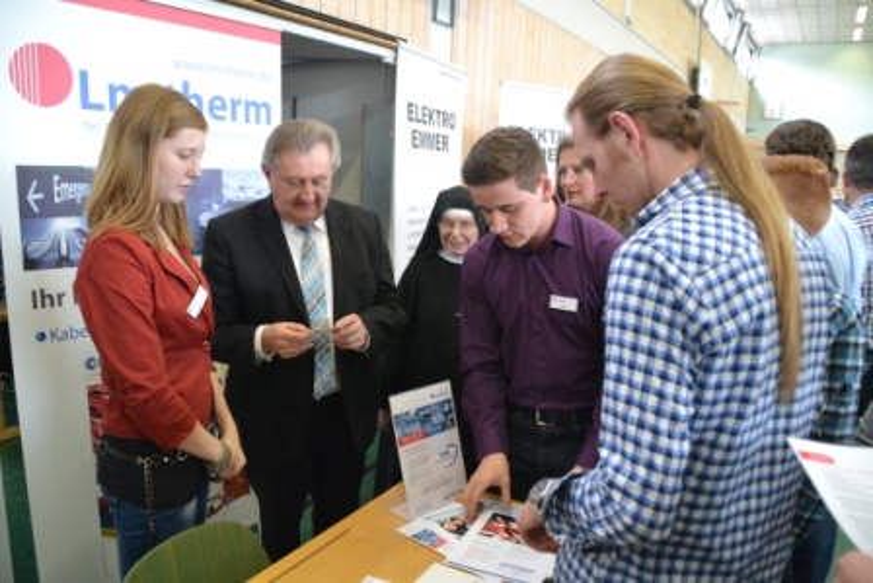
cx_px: 436
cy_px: 292
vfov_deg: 48.0
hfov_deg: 67.4
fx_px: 655
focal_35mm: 27
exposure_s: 1/60
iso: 2200
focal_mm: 18
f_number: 3.5
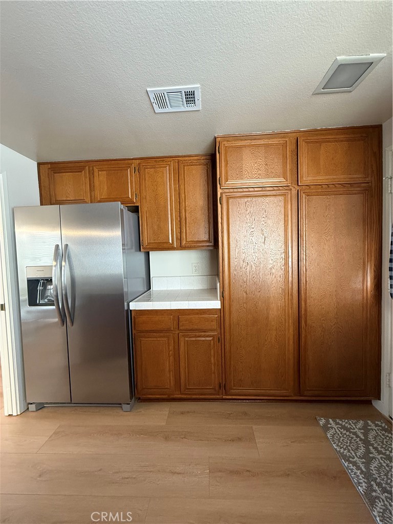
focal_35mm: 14
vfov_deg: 102.1
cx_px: 196
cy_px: 262
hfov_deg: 85.7
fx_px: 212
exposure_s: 1/60
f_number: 2.2
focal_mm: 2.22
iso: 400
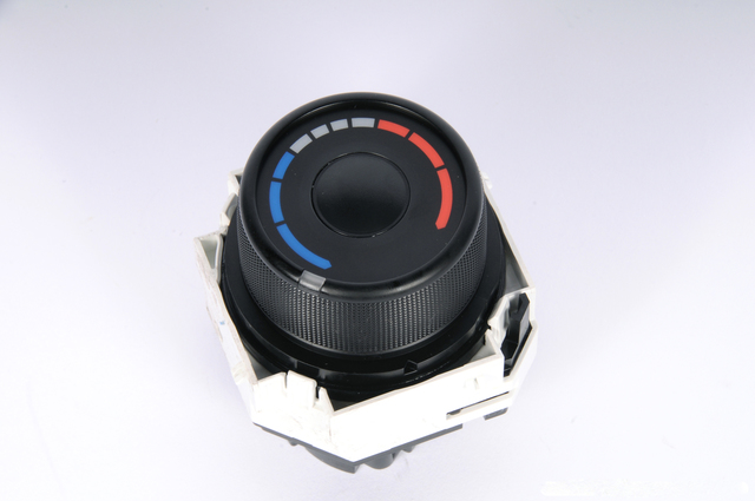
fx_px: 3299
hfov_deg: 13.1
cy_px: 250
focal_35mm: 158
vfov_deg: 8.7
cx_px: 378
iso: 320
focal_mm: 105
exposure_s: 1/200
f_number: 25
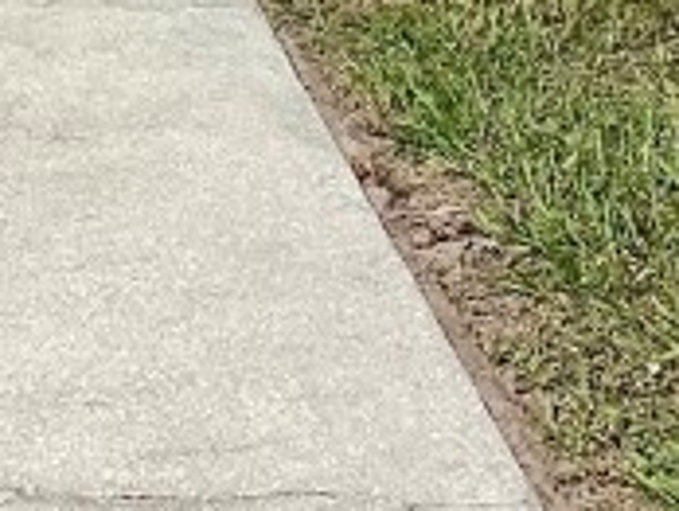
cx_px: 265
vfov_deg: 7.9
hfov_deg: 10.8
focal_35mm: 182
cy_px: -449
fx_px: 3575
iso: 25
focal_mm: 3.3
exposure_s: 1/3401
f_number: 2.4
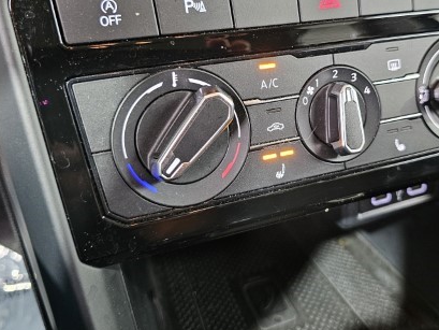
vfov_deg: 39.1
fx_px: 457
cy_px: 102
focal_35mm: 36
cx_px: 268
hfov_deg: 50.9
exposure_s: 1/26
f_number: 1.7
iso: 640
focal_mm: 6.3
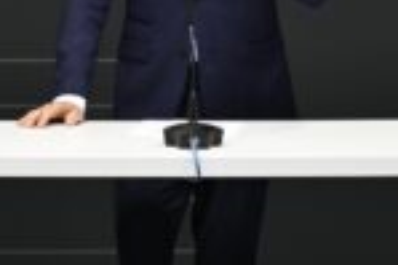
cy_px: -115
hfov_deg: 6.5
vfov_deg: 4.3
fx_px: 3501
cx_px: 187
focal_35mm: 317
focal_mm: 105
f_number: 2.8
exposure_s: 1/250
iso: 640
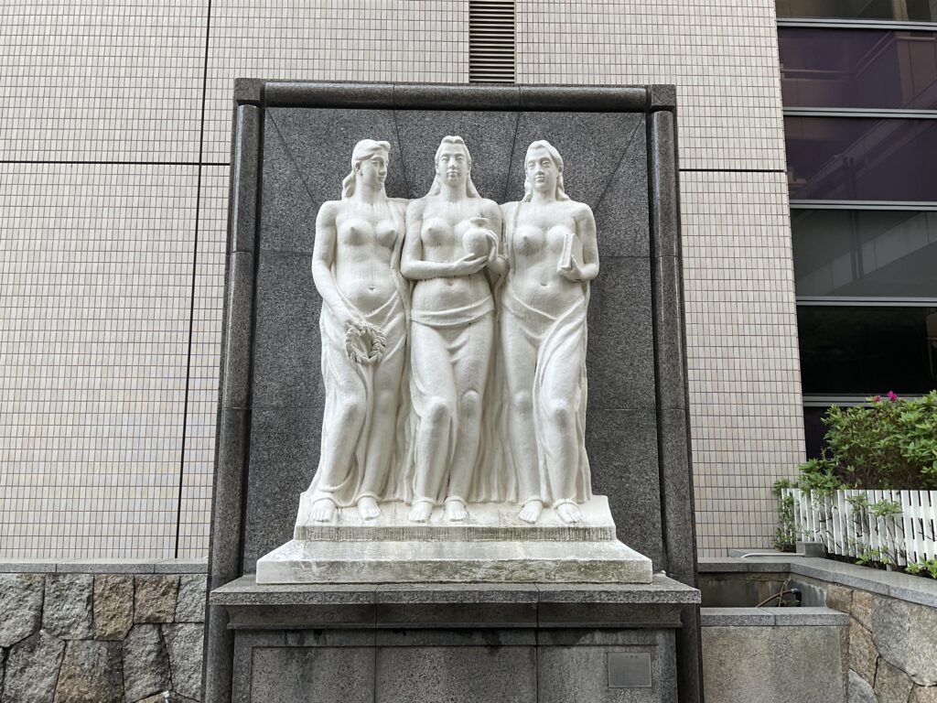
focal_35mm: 29
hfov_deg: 61.7
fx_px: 785
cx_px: 468
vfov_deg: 48.2
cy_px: 352
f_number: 1.8
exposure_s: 1/145
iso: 16
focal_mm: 3
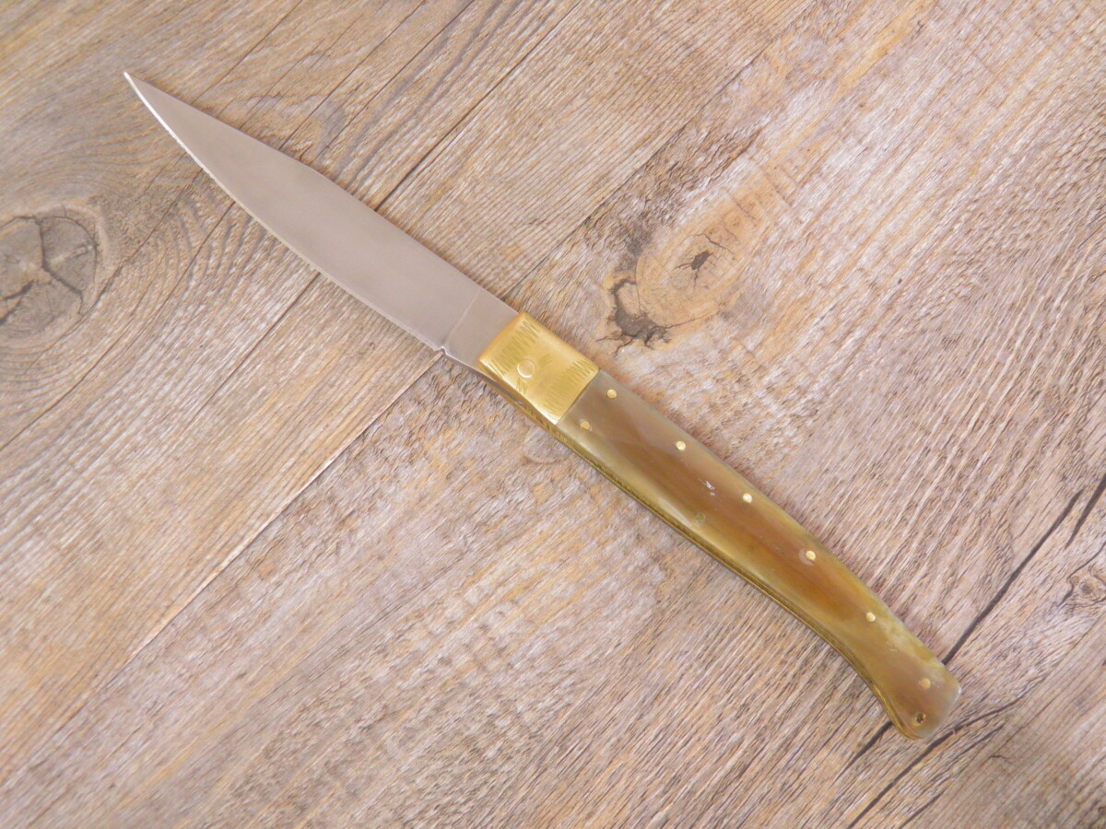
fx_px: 1406
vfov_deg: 32.9
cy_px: 414
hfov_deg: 42.9
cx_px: 553
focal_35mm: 44
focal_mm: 7.9
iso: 200
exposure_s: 1/10
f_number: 3.3
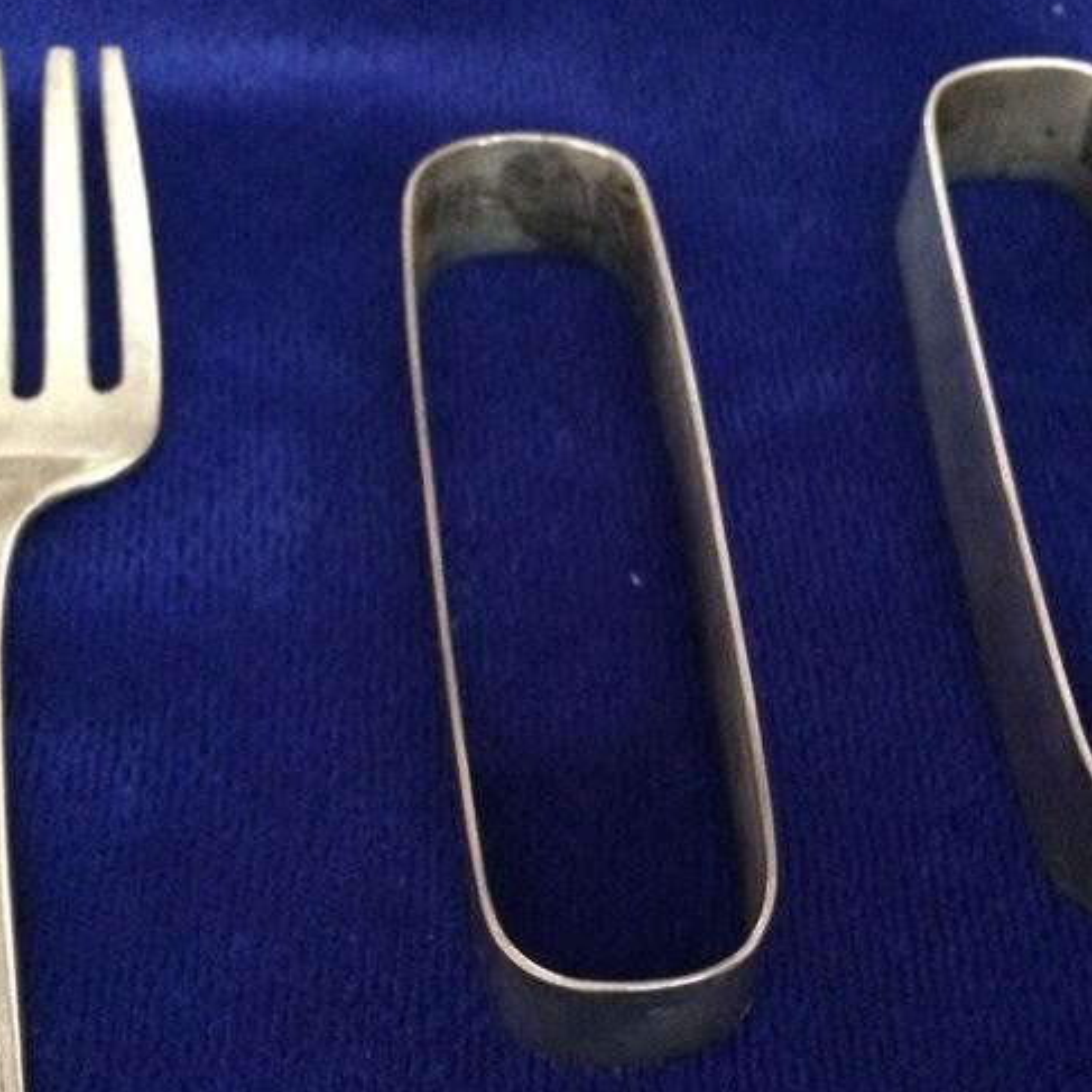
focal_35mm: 49
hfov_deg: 34.7
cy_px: 649
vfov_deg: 34.6
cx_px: 599
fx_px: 1749
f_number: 2.2
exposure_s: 1/15
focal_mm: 4.12
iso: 1250
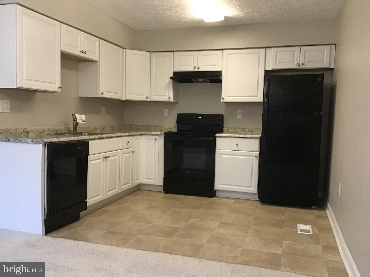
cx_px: 185
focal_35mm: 31
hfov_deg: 58.4
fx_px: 331
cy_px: 138
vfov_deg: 45.4
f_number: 2.4
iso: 200
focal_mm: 3.3
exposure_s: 1/30
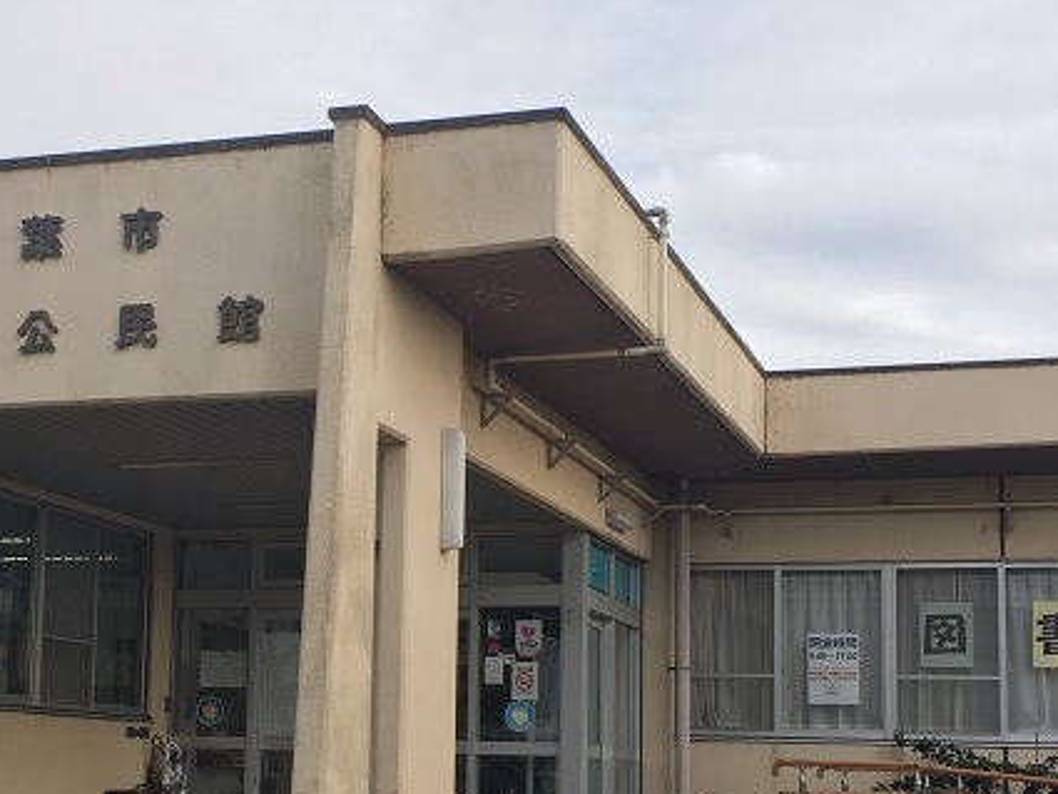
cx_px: 326
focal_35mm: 65
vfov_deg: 22.5
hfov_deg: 29.5
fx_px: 1987
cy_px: 543
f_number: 2.2
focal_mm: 4.15
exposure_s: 1/578
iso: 25
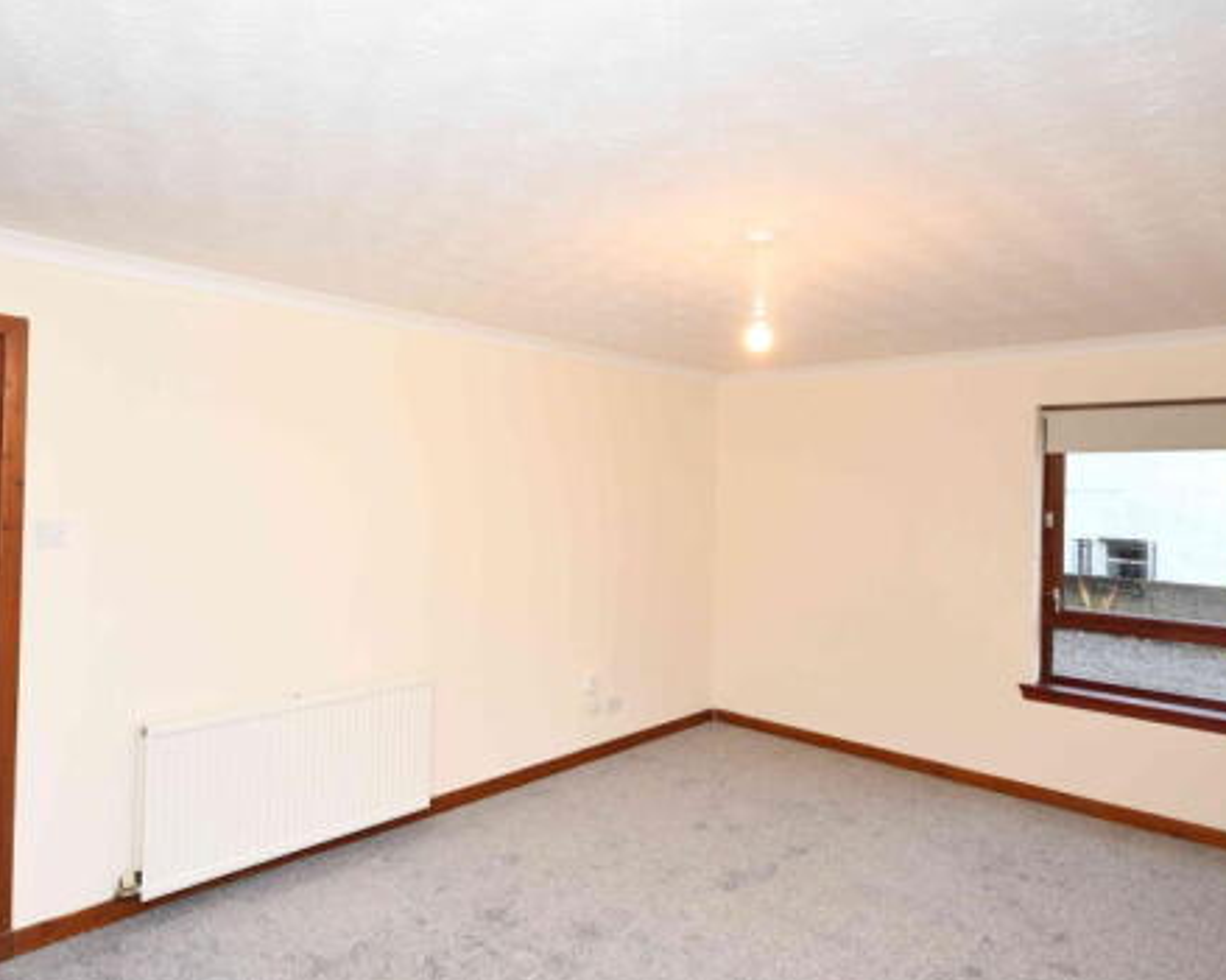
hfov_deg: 76.6
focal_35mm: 21
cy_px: 470
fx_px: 762
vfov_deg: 65.5
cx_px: 482
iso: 1250
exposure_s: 1/60
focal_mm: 10
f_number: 4
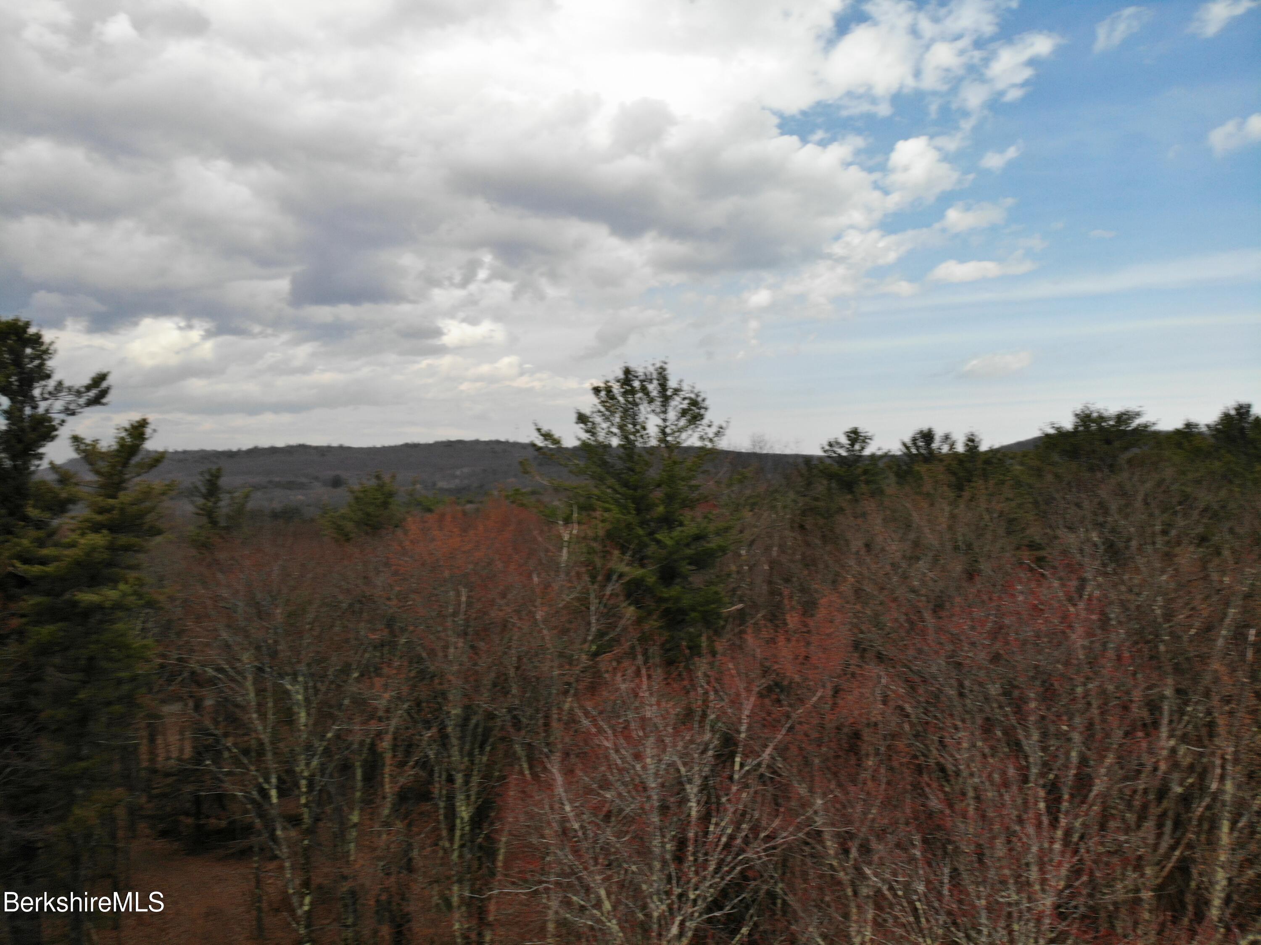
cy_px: 472
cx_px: 630
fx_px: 874
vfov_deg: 56.8
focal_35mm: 24
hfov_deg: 71.6
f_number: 2.8
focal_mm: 4.5
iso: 100
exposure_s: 1/109
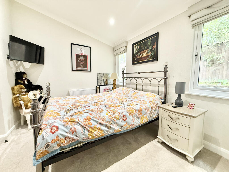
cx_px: 114
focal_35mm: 14
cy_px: 86
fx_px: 93
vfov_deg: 85.7
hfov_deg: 102.1
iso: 250
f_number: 2.2
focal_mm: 2.22
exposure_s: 1/50
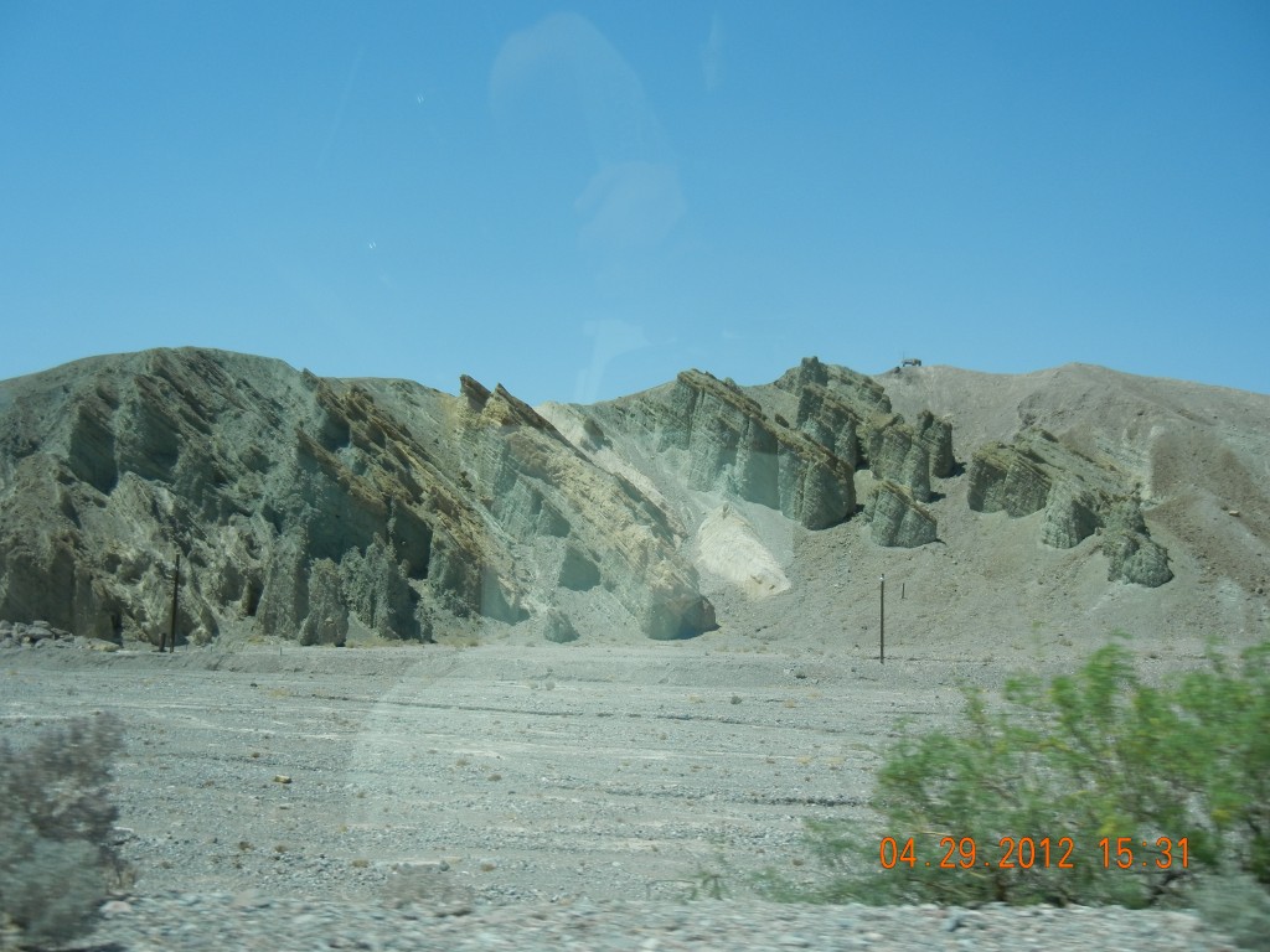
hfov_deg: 54.0
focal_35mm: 34
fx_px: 1247
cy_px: 476
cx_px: 635
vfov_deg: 41.8
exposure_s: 1/400
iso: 160
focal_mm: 6.2
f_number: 7.2
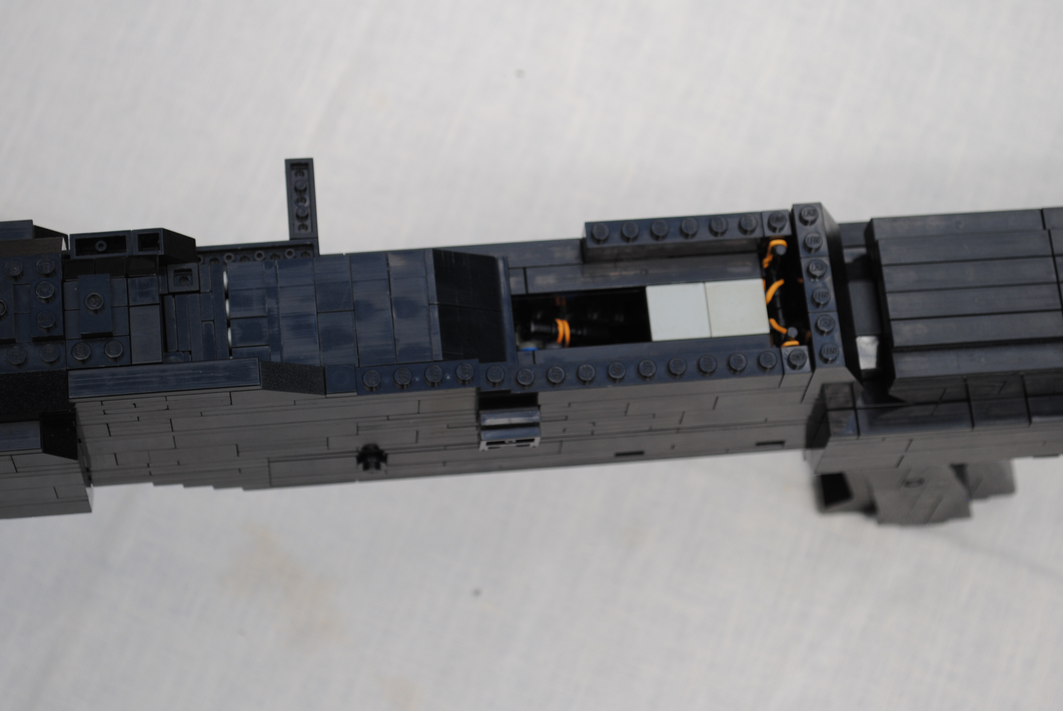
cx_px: 558
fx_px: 2736
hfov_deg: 22.0
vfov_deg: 14.8
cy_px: 347
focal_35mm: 93
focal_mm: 55
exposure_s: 1/160
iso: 100
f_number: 6.3
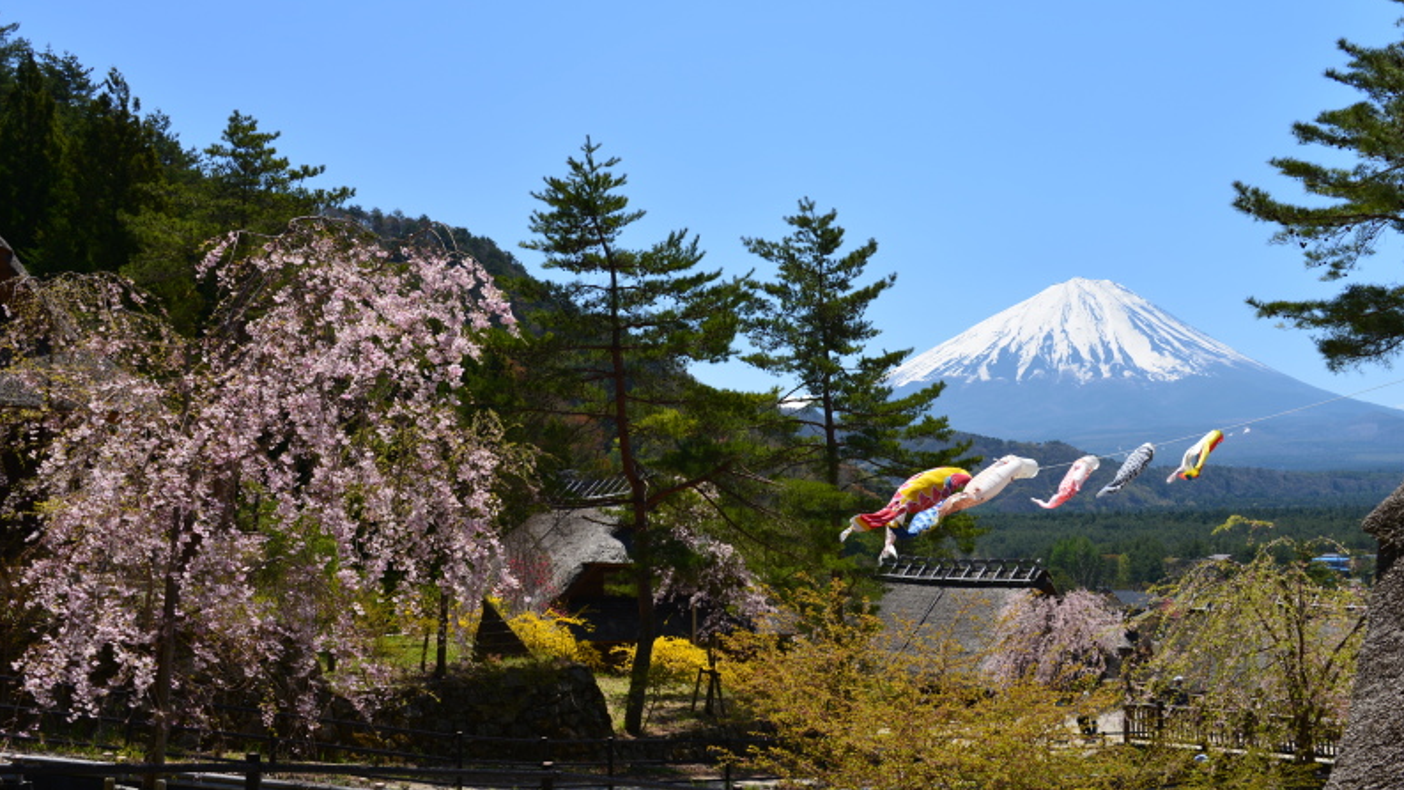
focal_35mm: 37
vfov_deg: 32.0
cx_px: 703
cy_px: 421
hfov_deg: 54.0
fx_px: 1377
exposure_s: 1/90
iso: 100
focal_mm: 35
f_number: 8
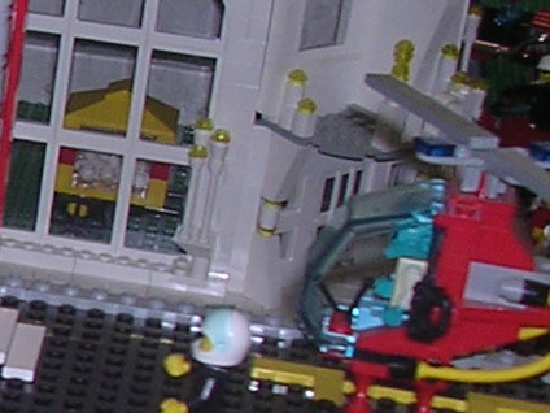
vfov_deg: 7.5
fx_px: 3146
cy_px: 412
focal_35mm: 198
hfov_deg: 9.0
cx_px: -759
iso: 100
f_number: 2.9
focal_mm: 6.2
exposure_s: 1/60.1
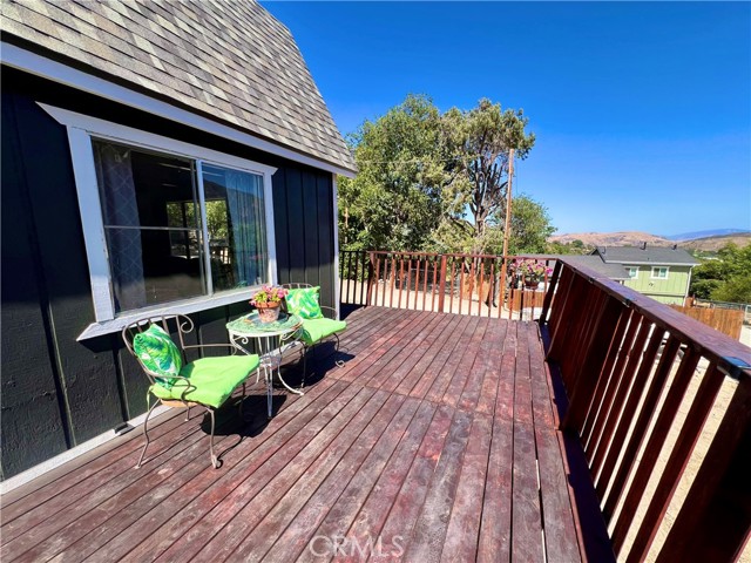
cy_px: 282
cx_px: 376
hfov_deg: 106.2
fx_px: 282
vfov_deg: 89.9
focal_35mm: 13
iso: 32
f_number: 1.8
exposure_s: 1/847
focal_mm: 1.57
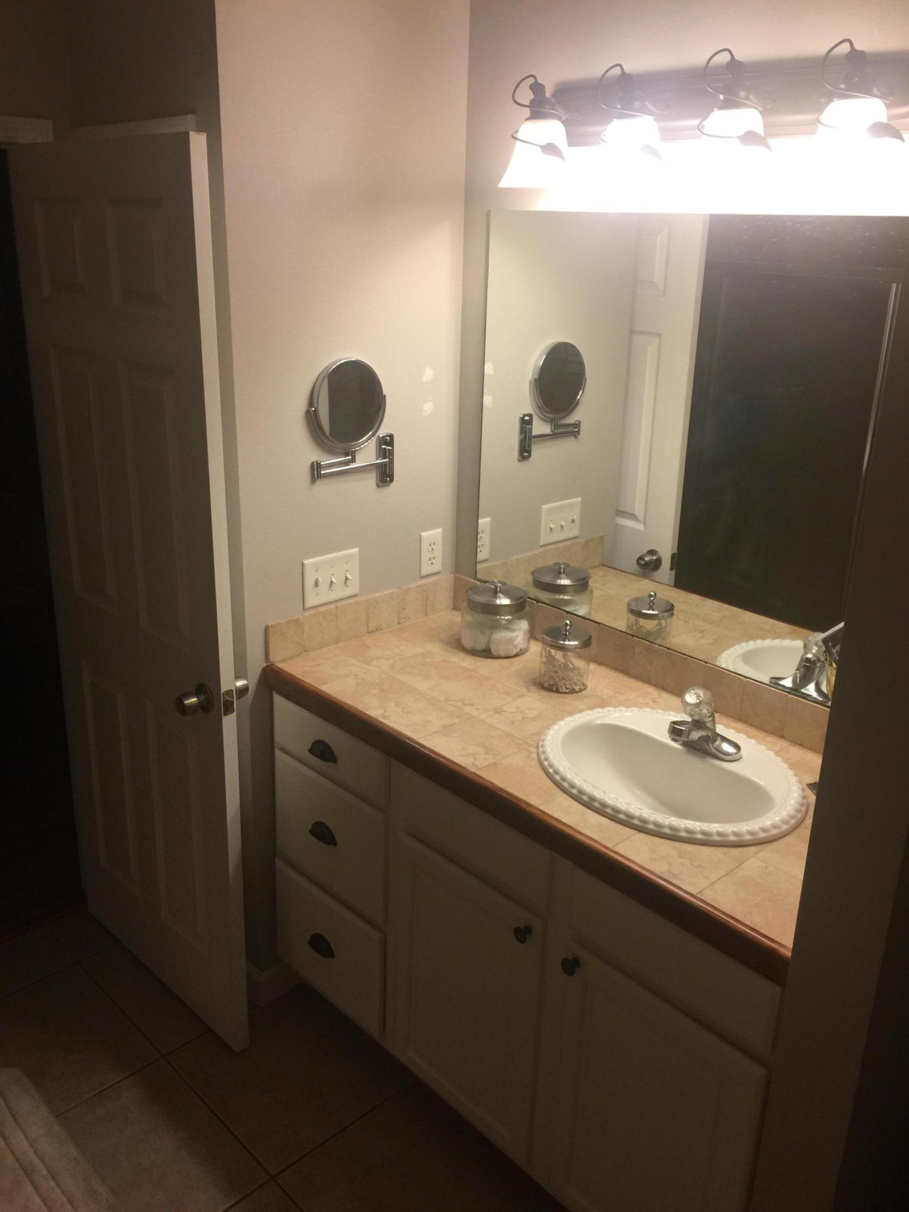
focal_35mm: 29
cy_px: 606
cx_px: 454
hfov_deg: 48.2
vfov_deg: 61.7
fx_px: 1015
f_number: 2.2
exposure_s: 1/30
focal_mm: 4.15
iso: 40
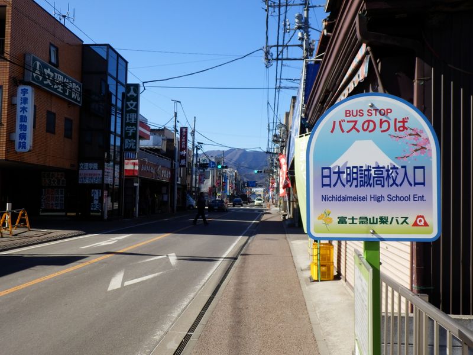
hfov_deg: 50.1
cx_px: 236
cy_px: 178
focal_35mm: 37
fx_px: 506
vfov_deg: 38.7
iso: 80
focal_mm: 6.6
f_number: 3.9
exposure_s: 1/640
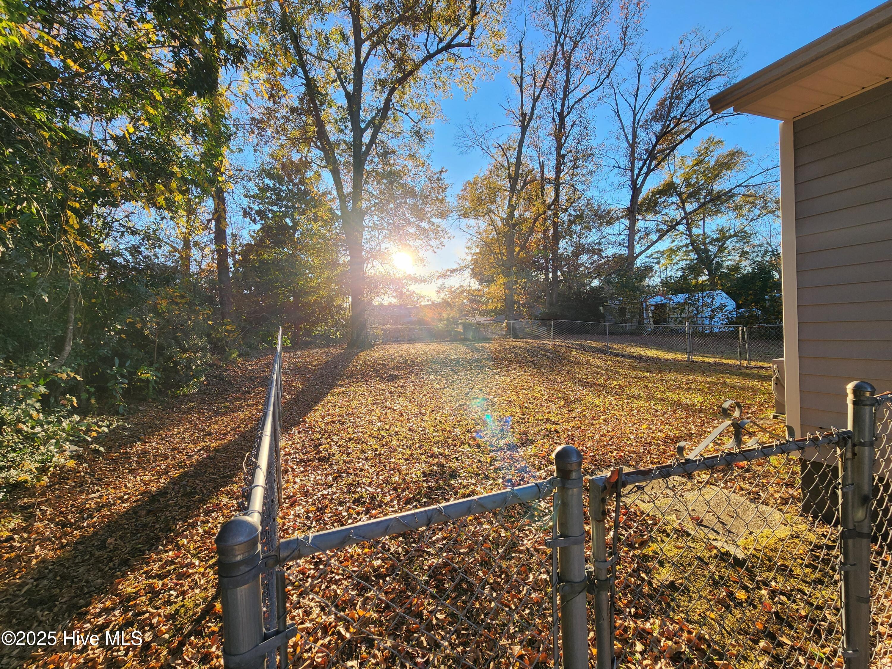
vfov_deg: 89.9
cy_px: 334
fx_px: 335
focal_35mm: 13
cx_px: 446
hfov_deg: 106.2
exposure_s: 1/512
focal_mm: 2.2
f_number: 2.2
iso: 50
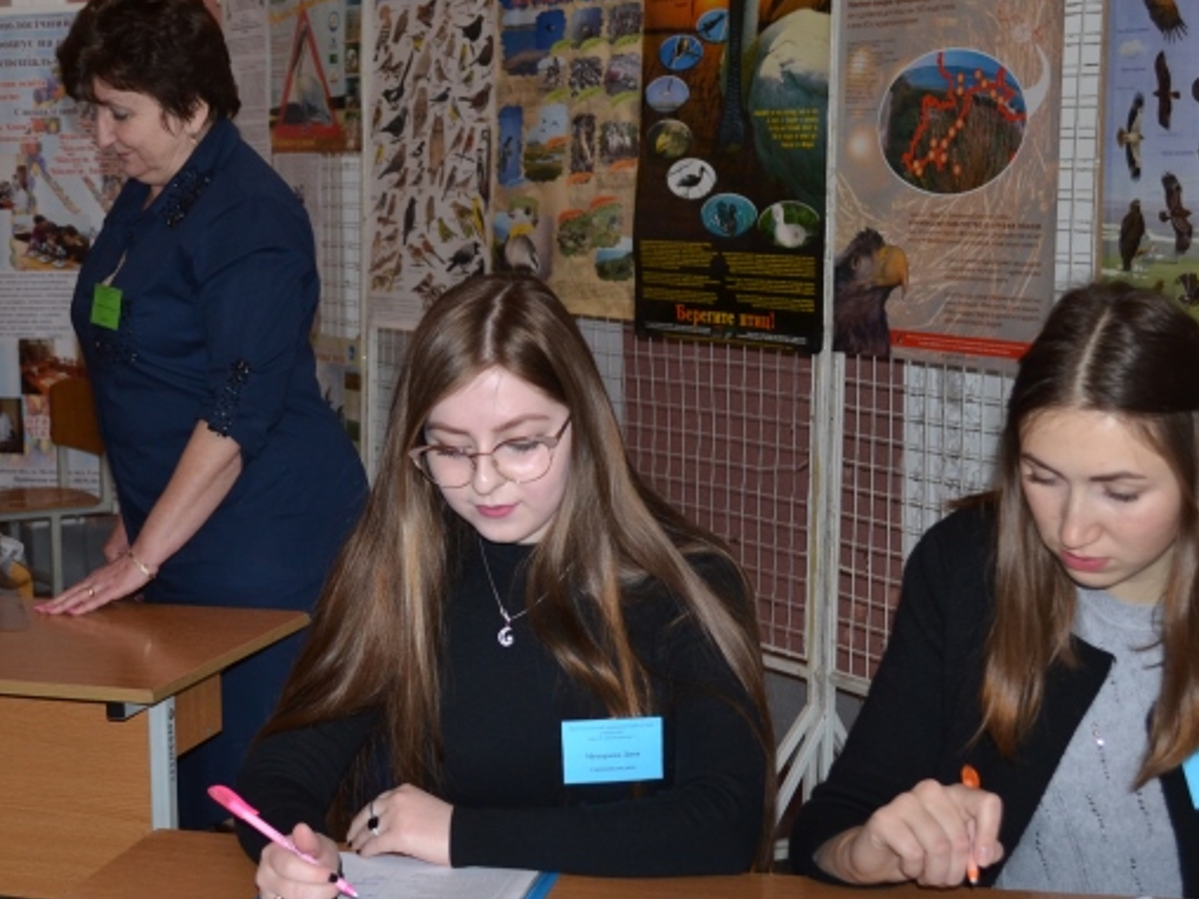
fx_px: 2217
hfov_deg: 30.0
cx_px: 373
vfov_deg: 22.9
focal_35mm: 64
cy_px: 445
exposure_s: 1/60
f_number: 4
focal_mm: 22
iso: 400
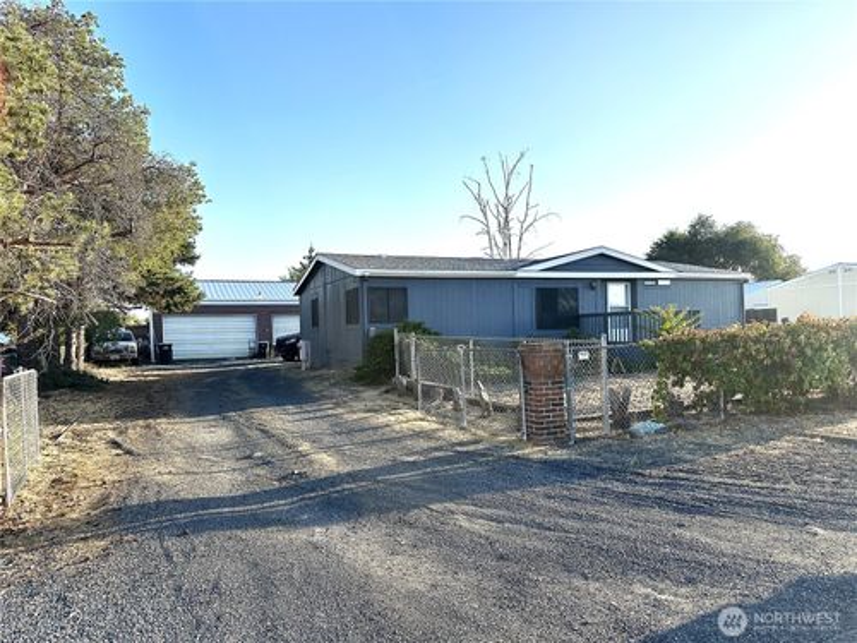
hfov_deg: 71.6
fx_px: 594
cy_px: 322
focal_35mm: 24
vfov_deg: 56.8
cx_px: 428
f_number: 1.78
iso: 80
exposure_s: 1/3247
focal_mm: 6.86
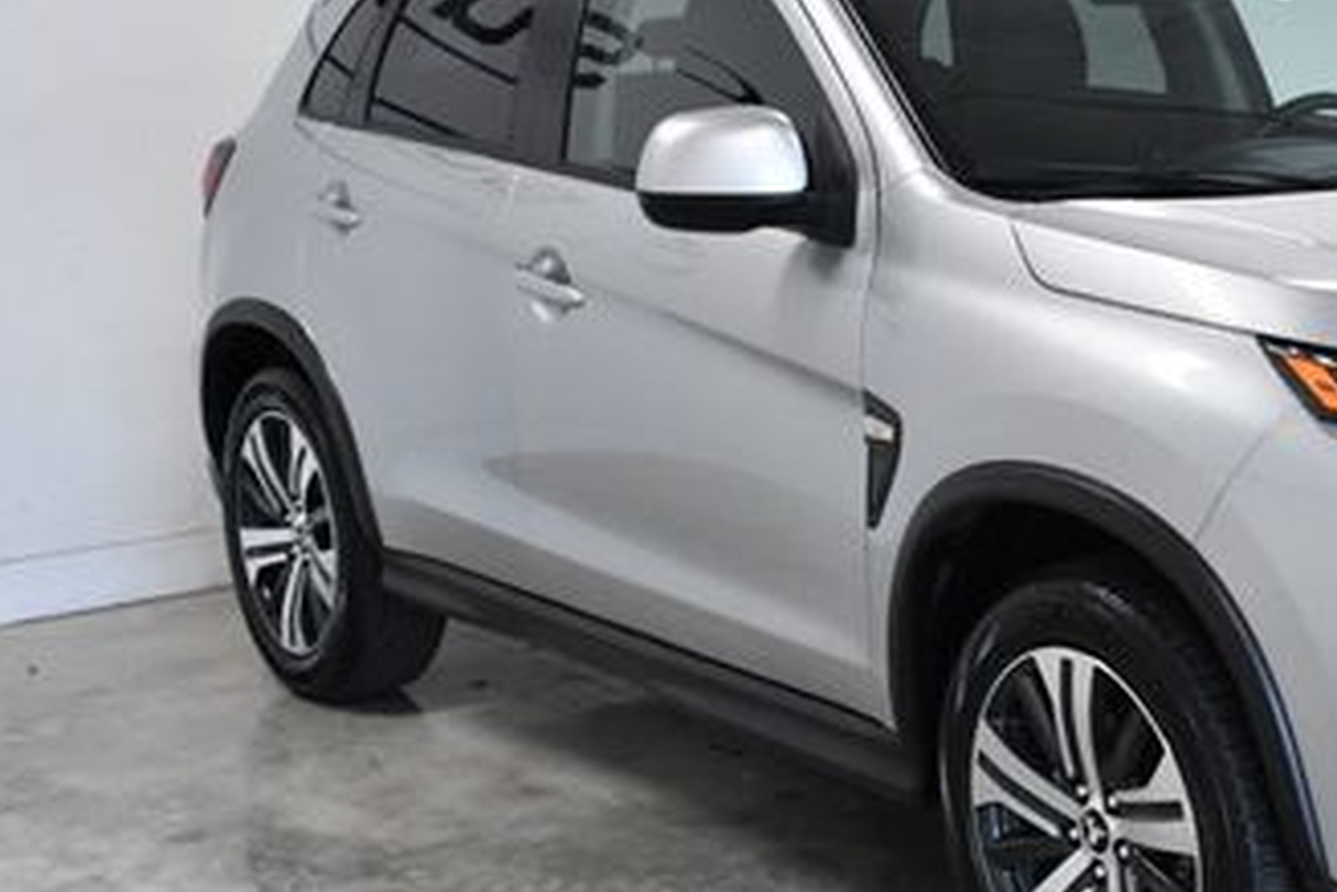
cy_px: 472
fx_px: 2824
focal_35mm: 76
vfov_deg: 18.0
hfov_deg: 25.8
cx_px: 1198
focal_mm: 26
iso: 2500
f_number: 9
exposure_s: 1/320
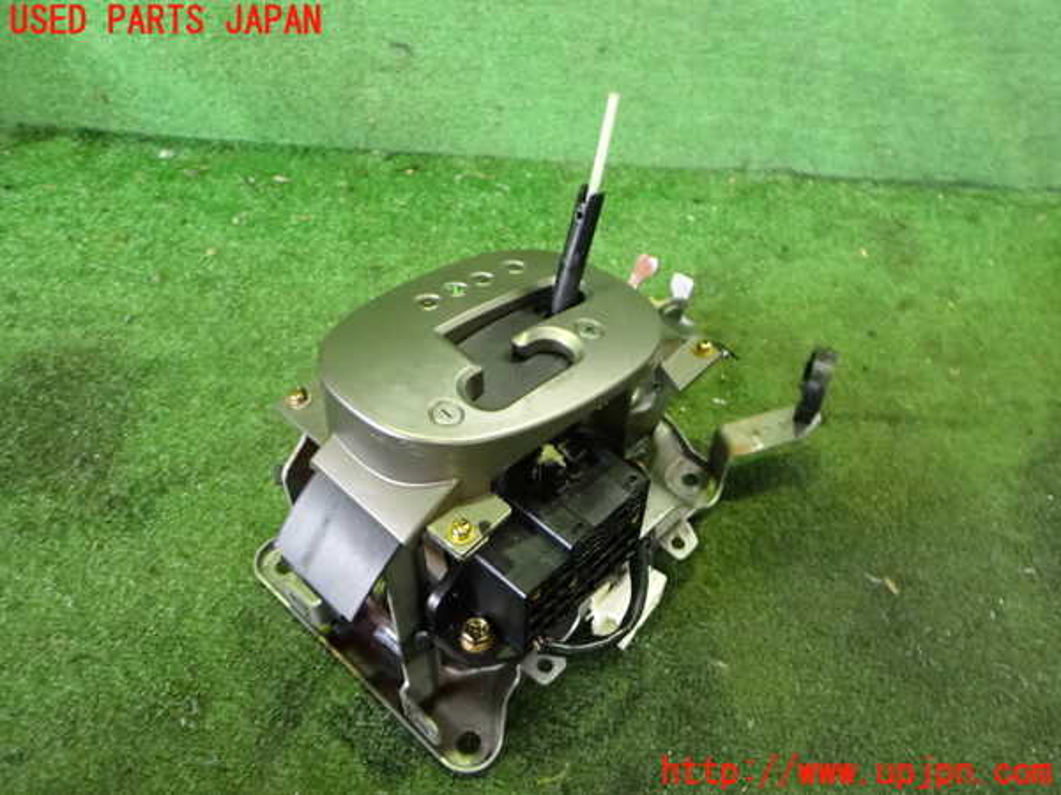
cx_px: 530
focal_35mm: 30
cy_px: 398
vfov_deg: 46.8
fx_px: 920
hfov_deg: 60.0
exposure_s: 1/60
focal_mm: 5.4
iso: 1250
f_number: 2.3
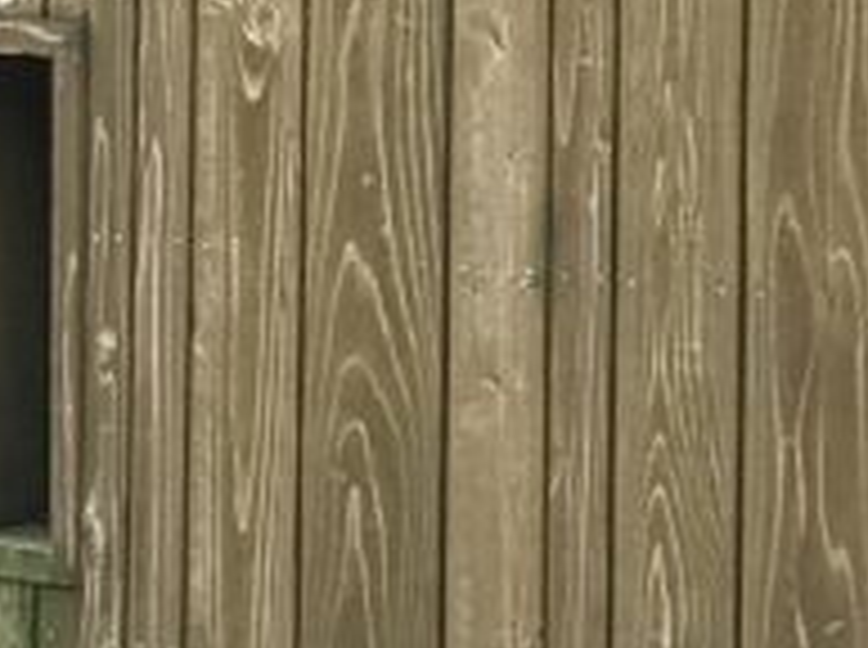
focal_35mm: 303
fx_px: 7584
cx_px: -1057
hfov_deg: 6.3
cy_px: -243
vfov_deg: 4.9
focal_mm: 6.6
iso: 25
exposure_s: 1/60
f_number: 2.8
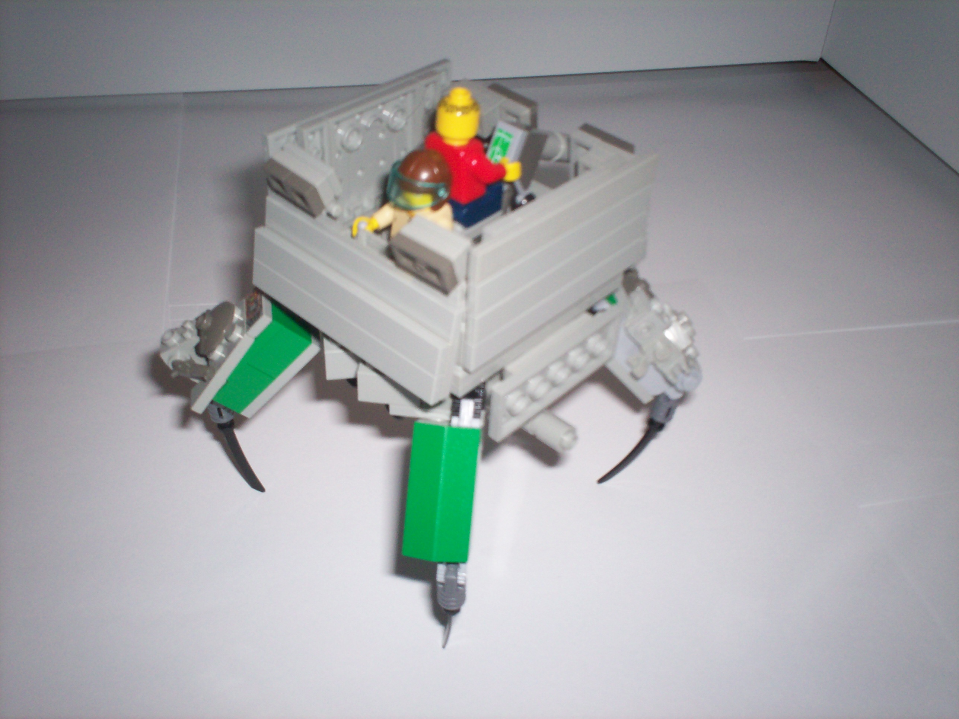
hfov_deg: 51.4
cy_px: 360
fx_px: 997
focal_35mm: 36
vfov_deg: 39.7
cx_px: 480
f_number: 4.5
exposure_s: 1/240
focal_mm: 6
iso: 140
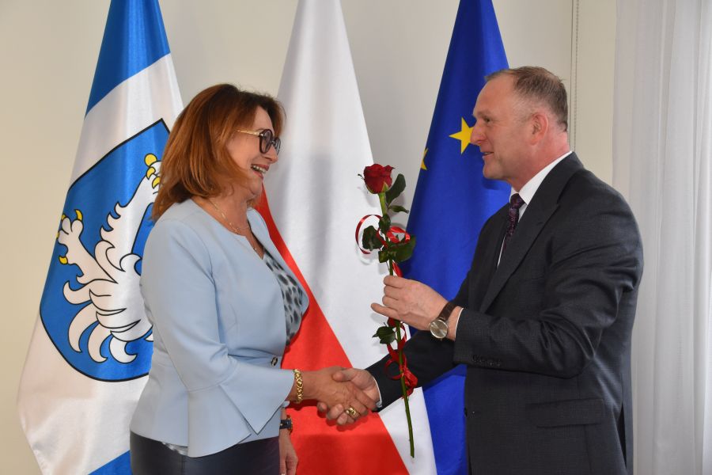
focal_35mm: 51
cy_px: 238
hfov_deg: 38.9
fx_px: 1009
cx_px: 356
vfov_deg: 26.5
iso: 1600
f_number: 5.6
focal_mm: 34
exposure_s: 1/125
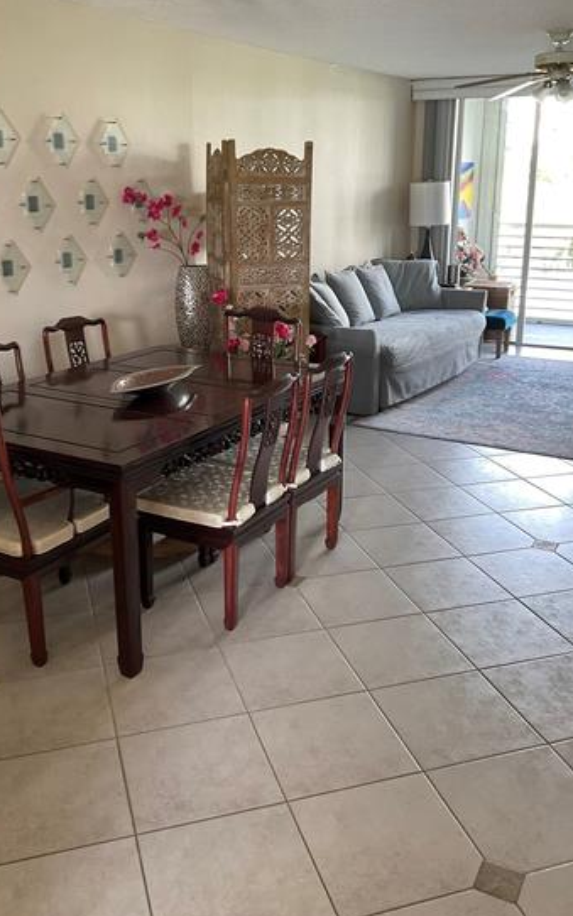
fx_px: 849
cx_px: 277
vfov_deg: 56.6
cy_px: 419
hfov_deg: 37.3
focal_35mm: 34
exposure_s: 1/60
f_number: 1.8
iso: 200
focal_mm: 3
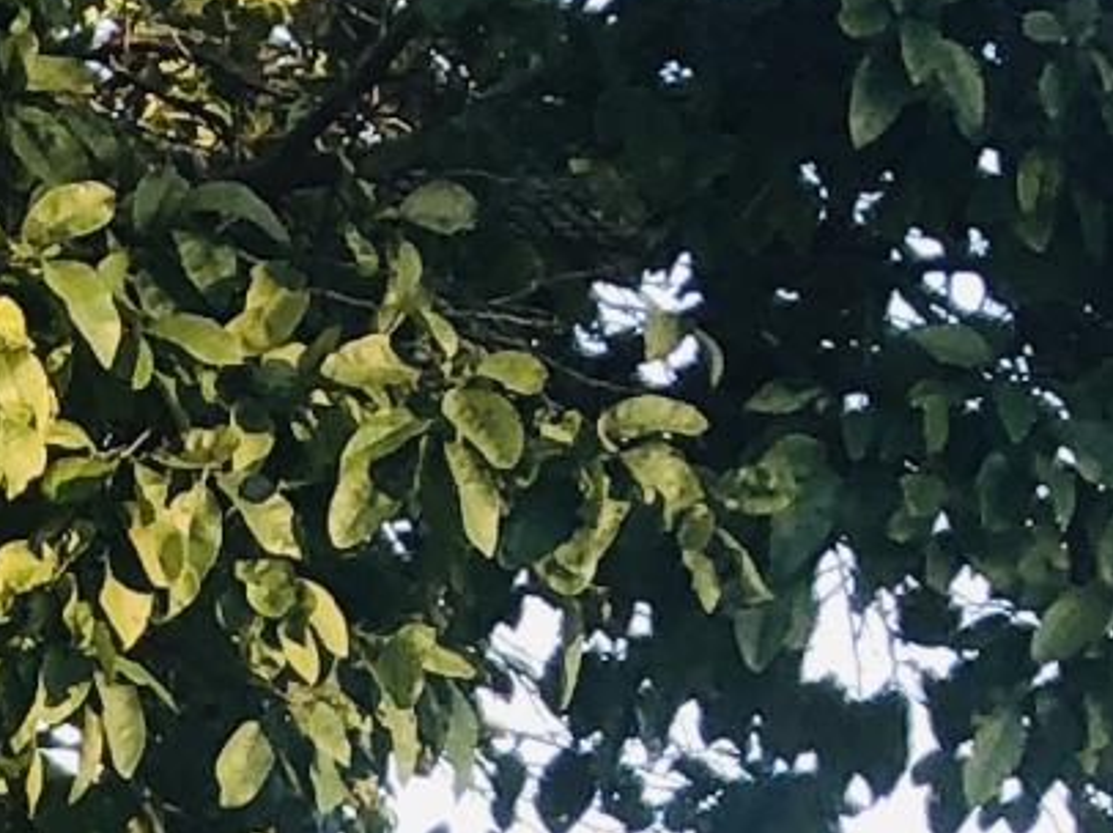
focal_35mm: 207
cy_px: 2866
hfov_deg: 8.4
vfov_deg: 6.3
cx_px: -1913
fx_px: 6652
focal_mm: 3.99
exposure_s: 1/197
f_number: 1.8
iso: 20
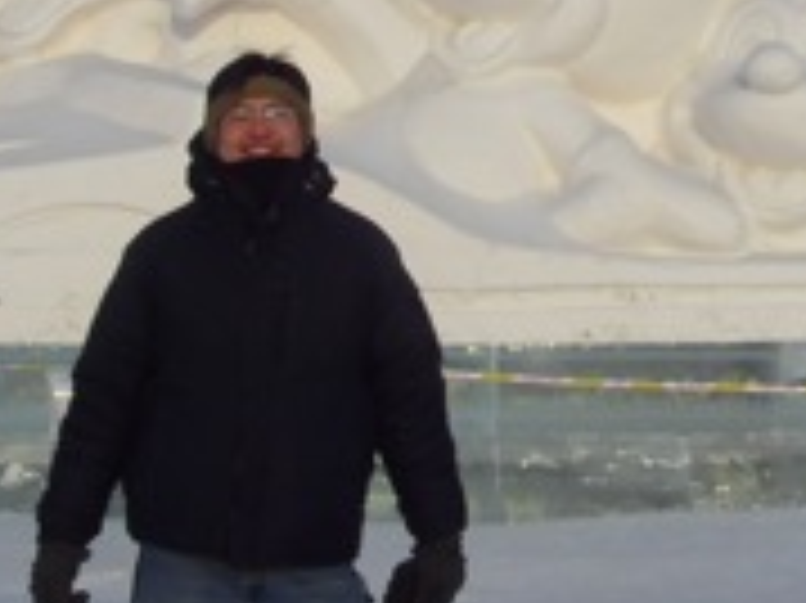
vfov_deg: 15.1
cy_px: 9
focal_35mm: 96
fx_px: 2234
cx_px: 500
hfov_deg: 20.4
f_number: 6.2
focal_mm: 6.6
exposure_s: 1/350
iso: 80
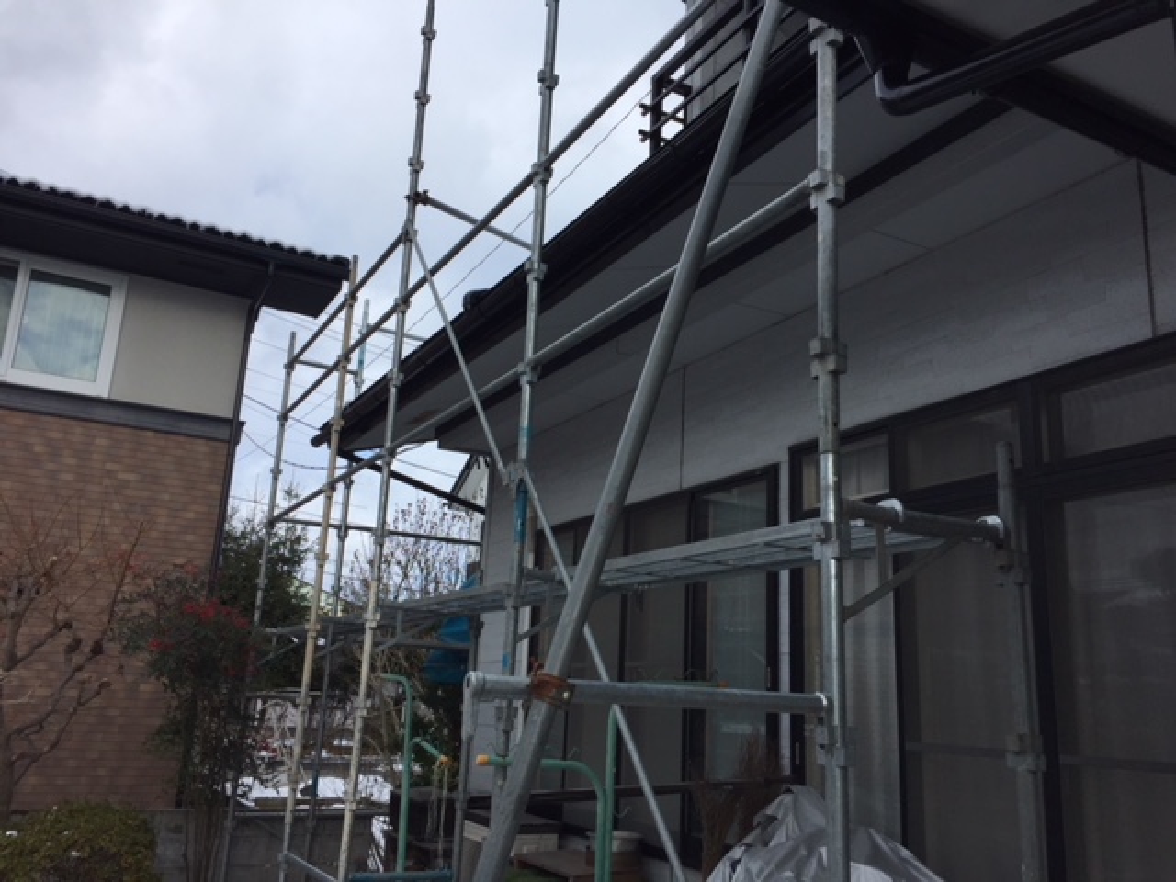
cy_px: 441
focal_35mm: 29
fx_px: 985
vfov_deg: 48.2
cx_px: 588
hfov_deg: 61.7
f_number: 2.2
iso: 32
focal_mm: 4.15
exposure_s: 1/1130
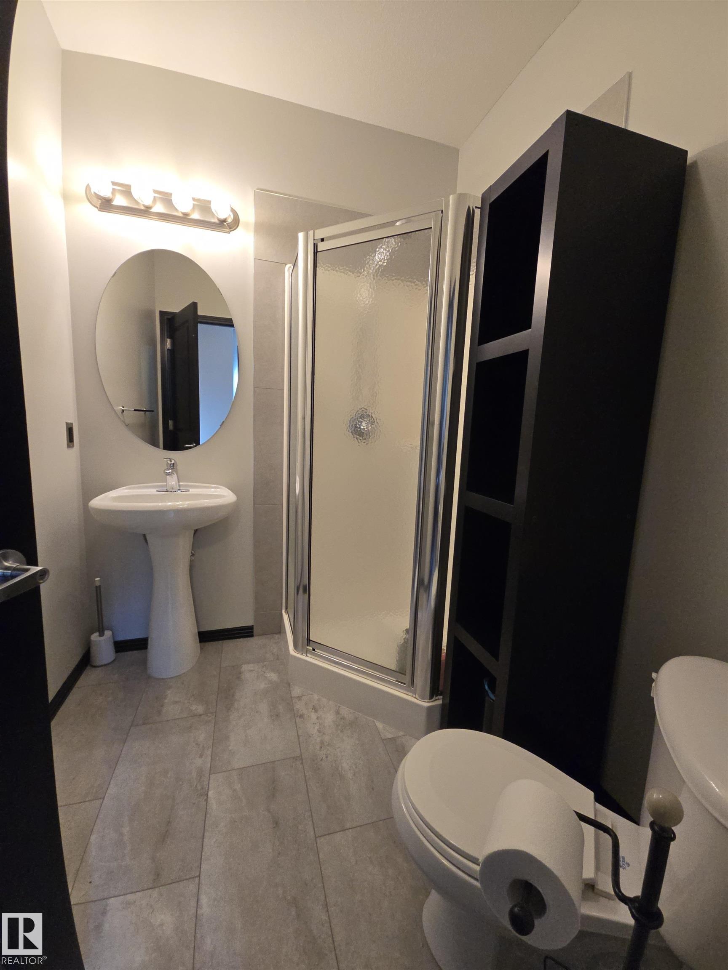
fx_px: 365
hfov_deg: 89.9
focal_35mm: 13
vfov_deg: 106.2
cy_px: 485
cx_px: 364
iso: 160
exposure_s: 1/60
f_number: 2.2
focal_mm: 2.2
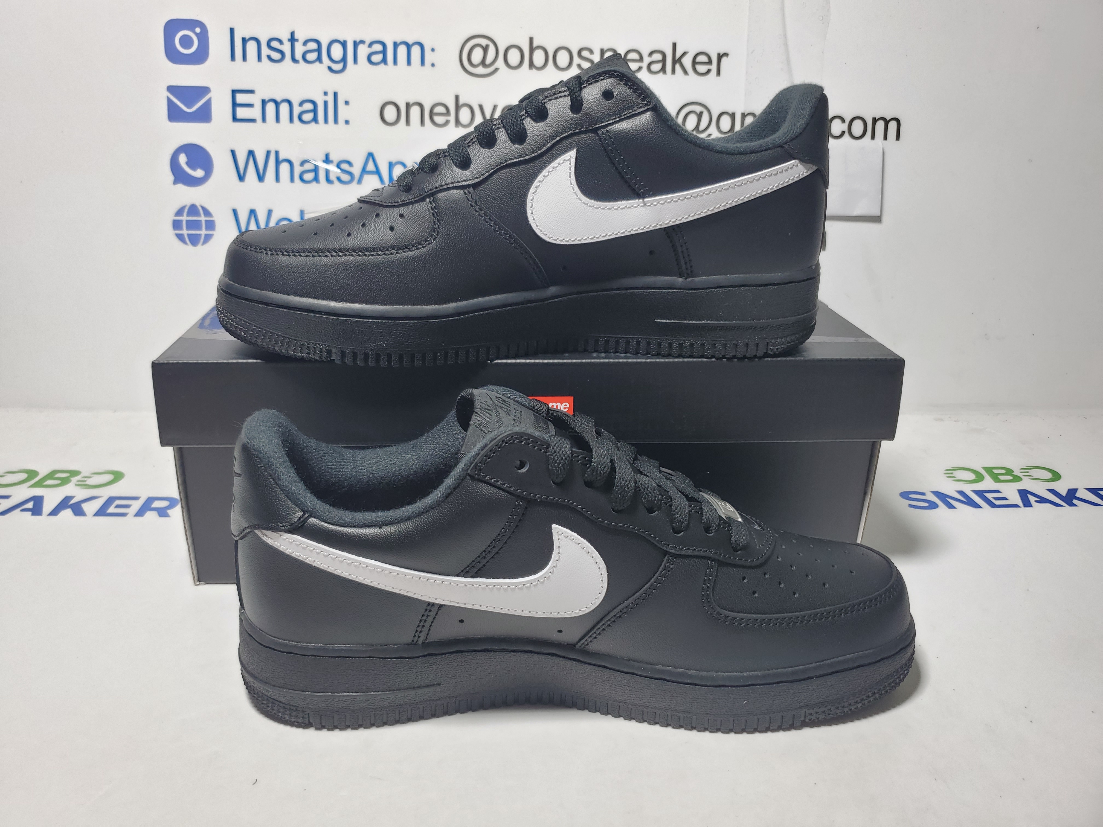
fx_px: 828
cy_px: 414
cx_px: 552
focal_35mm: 26
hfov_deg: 67.3
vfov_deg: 53.1
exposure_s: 1/309
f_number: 1.5
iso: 50
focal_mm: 4.3
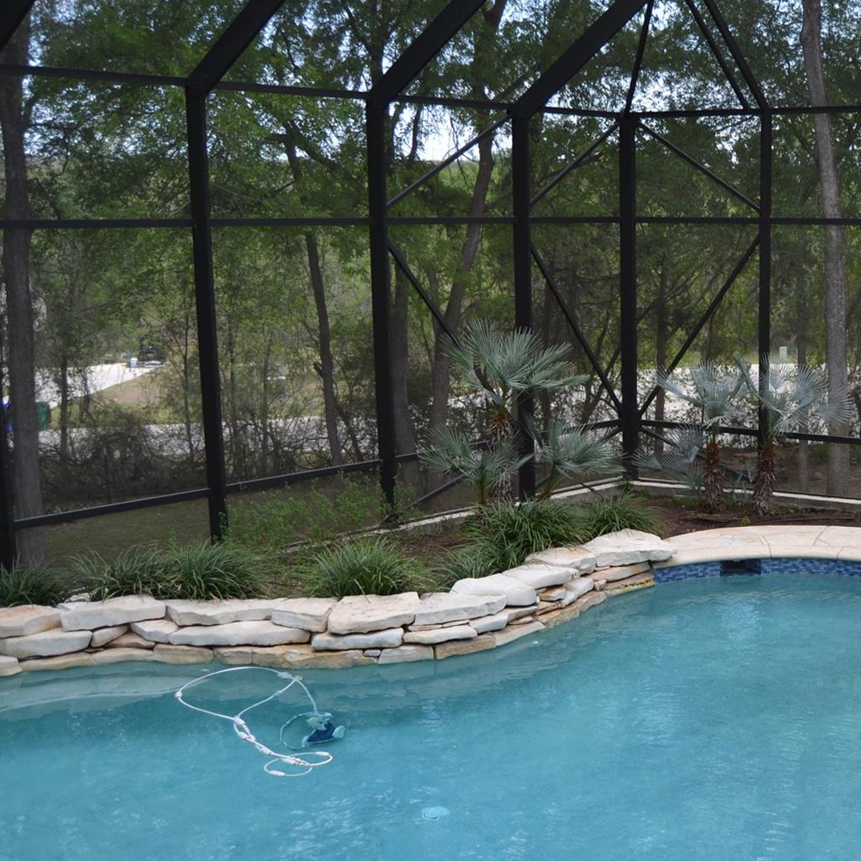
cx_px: 768
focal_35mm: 47
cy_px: 463
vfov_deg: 36.0
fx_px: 1323
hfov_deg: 34.2
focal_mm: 18
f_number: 3.5
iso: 100
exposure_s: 1/320
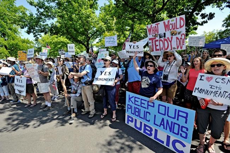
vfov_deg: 70.4
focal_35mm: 17
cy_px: 76
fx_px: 109
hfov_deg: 93.3
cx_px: 115
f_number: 7.1
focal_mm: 17
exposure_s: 1/160
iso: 200
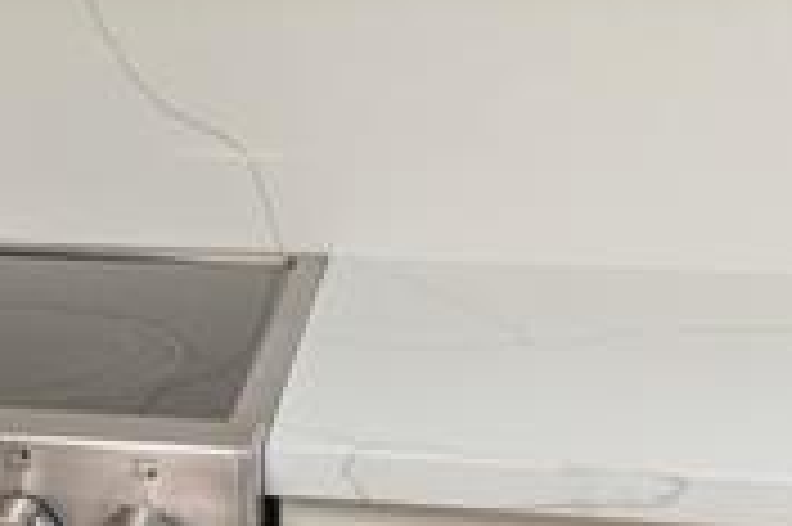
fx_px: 2044
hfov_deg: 21.2
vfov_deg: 14.3
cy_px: -94
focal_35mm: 93
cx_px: -4
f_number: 8
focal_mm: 16
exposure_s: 1/8
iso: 200
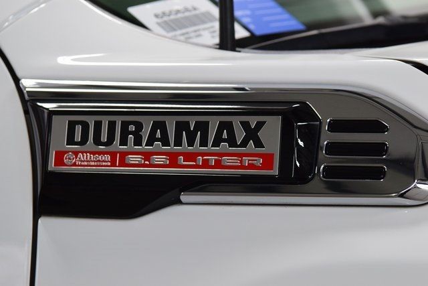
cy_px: 143
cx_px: 214
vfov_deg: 13.0
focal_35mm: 105
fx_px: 1249
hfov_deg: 19.5
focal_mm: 70
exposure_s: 1/125
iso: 1600
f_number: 6.3
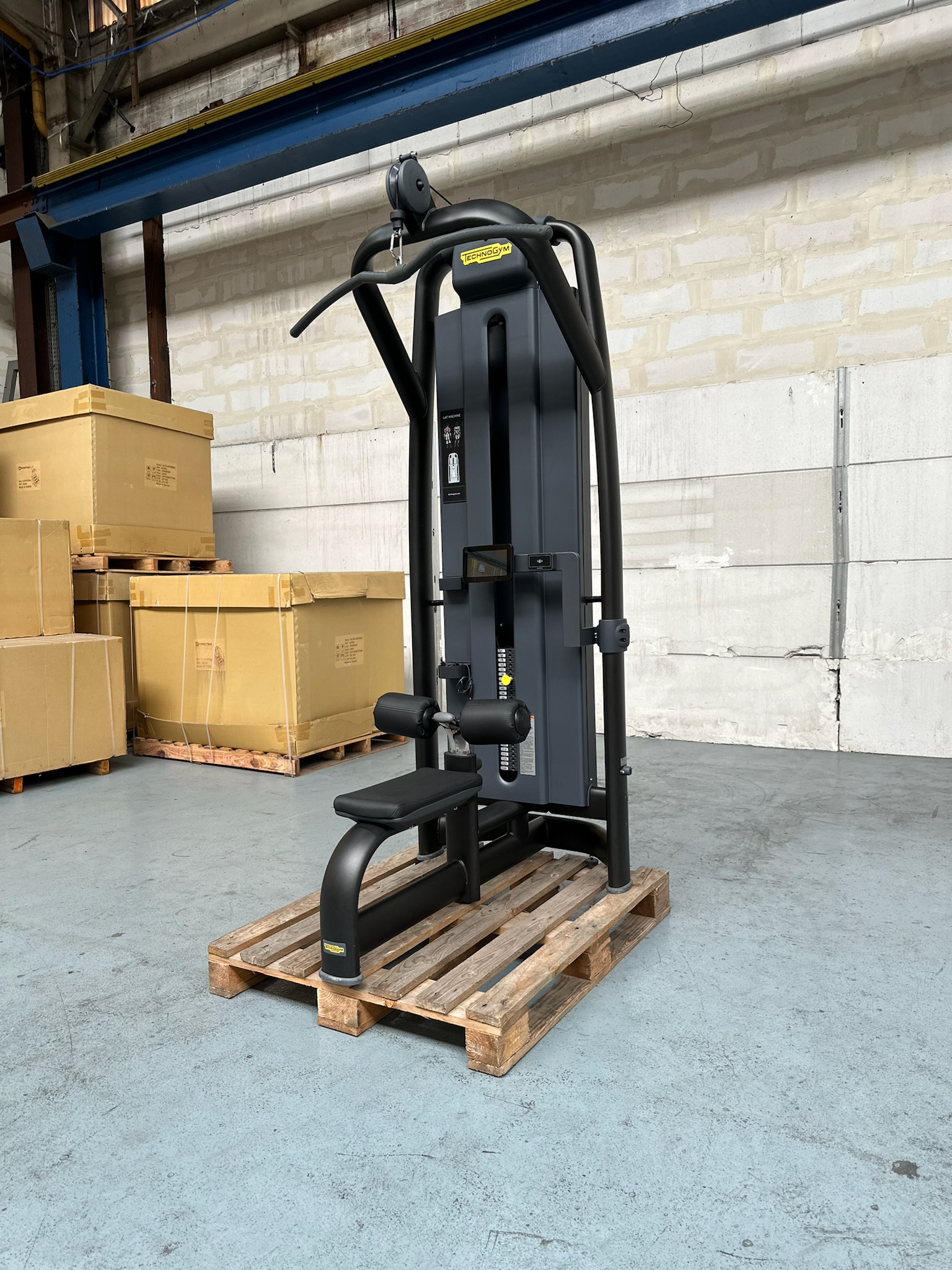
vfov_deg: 71.6
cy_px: 635
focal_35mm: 24
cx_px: 476
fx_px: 880
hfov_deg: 56.8
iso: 100
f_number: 1.78
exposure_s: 1/100
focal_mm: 6.86
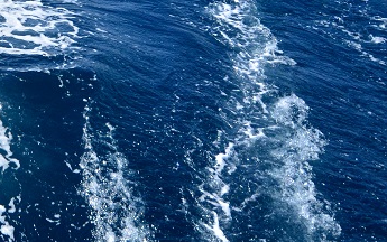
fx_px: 559
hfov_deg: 33.2
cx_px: -43
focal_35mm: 53
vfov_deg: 23.2
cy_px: -11
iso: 720
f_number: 4.5
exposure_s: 1/8000
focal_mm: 12
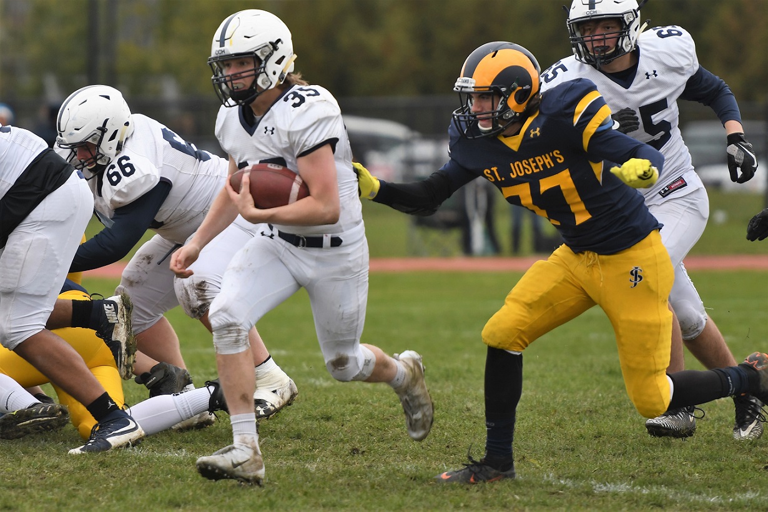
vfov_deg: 4.6
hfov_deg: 6.9
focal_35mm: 300
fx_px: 6399
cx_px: 384
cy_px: 256
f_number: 2.8
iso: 320
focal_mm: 200
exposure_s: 1/1000
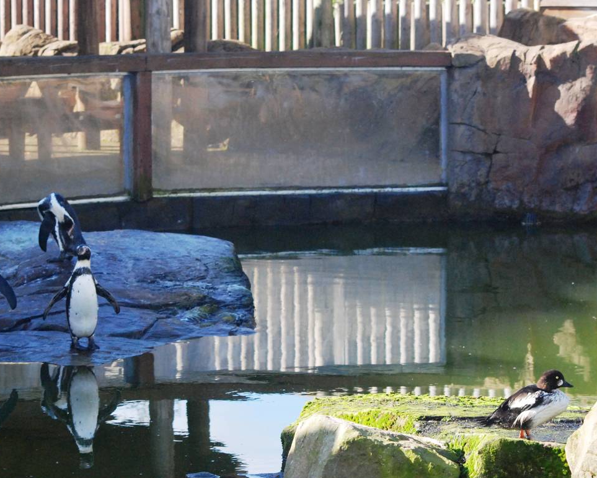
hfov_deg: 11.8
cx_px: 319
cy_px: 301
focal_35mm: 164
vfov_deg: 9.4
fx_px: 2897
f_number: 7.1
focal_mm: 70
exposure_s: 1/800
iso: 1000
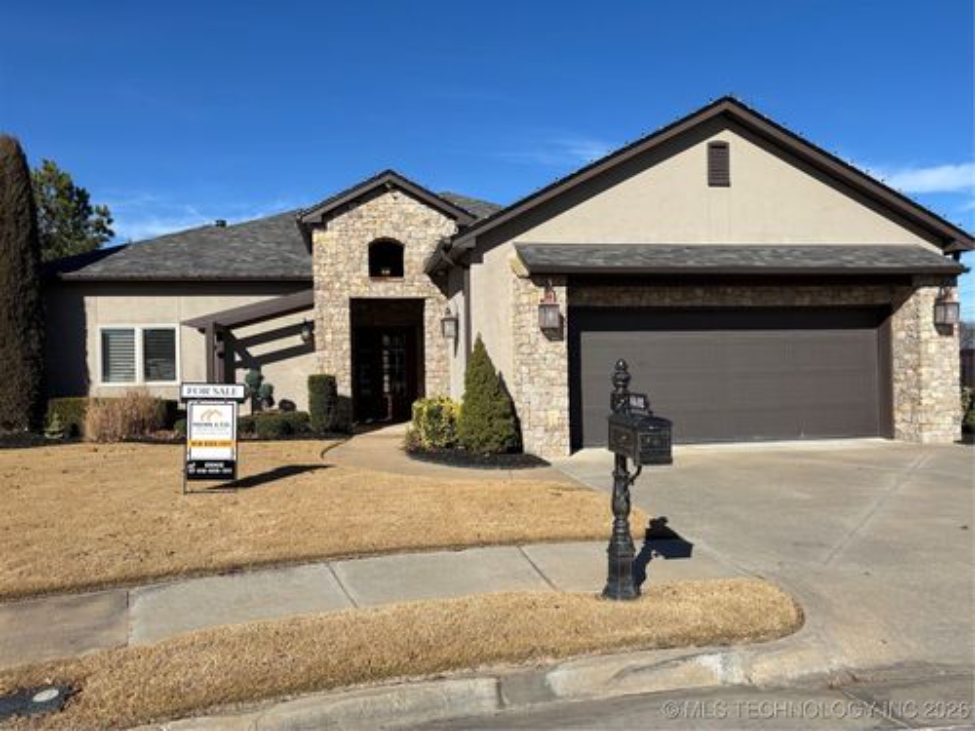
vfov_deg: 53.1
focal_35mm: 26
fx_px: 732
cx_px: 488
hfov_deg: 67.3
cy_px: 366
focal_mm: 5.96
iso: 50
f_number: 1.6
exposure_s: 1/4630
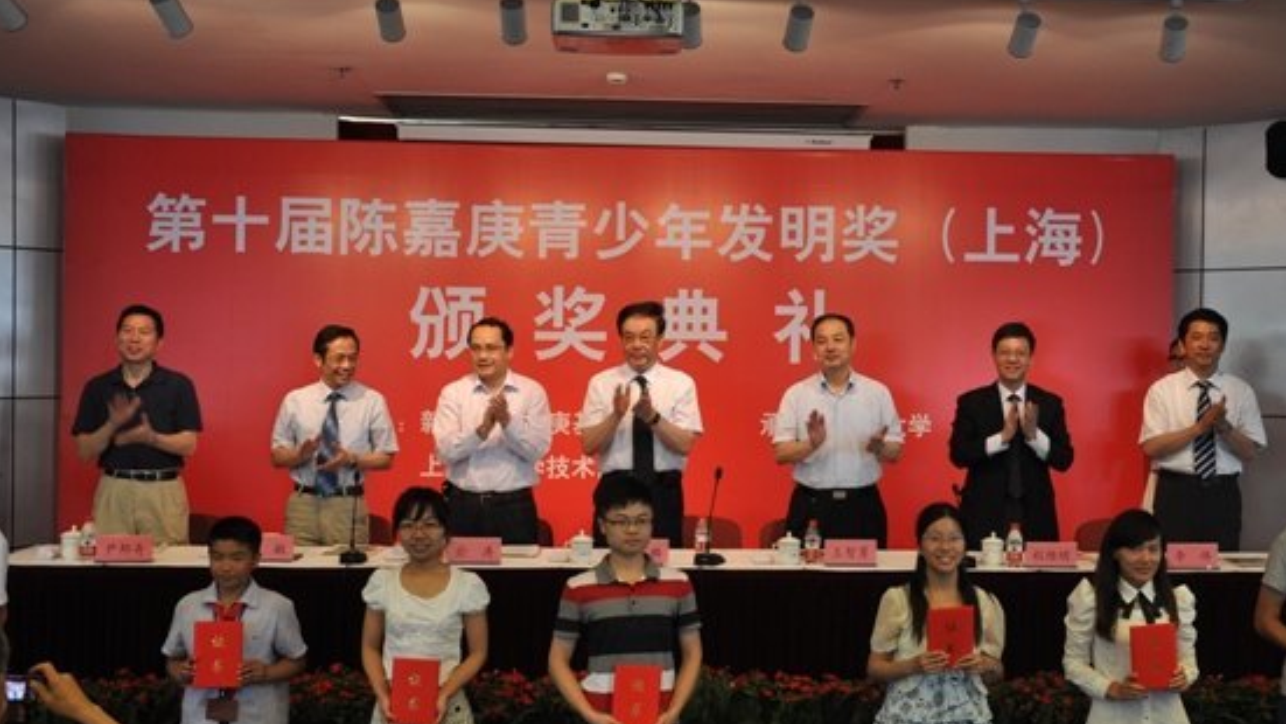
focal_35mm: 46
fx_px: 1555
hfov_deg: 44.8
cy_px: 377
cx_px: 738
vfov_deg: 26.2
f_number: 4
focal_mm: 25
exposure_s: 1/30
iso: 560
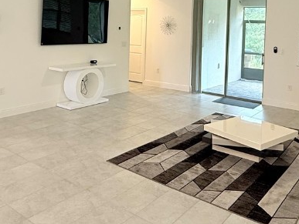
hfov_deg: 50.1
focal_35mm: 37
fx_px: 320
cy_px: 34
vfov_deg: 36.9
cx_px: 147
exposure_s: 1/60
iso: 200
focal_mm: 2.22
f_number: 2.2
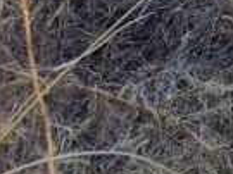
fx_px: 1177
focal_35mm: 175
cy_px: -438
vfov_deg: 7.1
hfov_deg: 8.6
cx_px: 785
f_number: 1.9
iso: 50
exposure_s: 1/498
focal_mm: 5.6
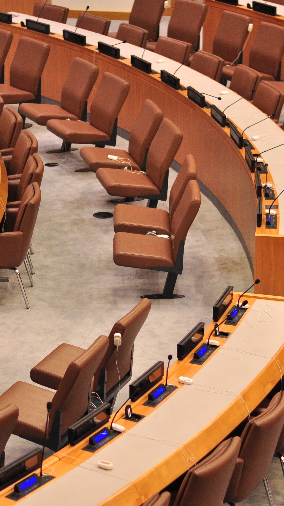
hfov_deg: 9.5
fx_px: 1713
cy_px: 247
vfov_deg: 16.8
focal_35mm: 128
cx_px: 94
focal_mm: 50
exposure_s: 1/250
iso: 640
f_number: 1.8
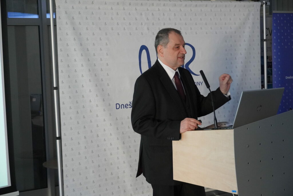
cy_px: 98
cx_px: 146
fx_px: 562
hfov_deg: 29.2
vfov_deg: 19.7
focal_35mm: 69
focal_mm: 46
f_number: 5
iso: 5000
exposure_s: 1/160
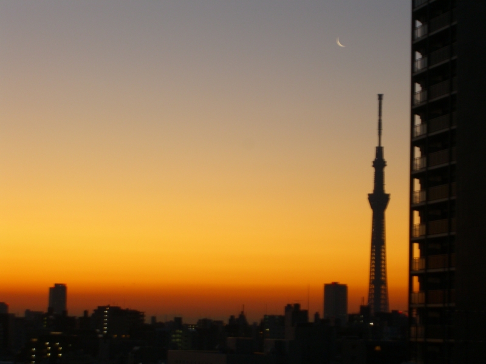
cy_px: 182
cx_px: 243
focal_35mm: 114
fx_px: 1601
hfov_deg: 17.3
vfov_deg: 13.0
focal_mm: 23.7
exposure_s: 1/8
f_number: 5.1
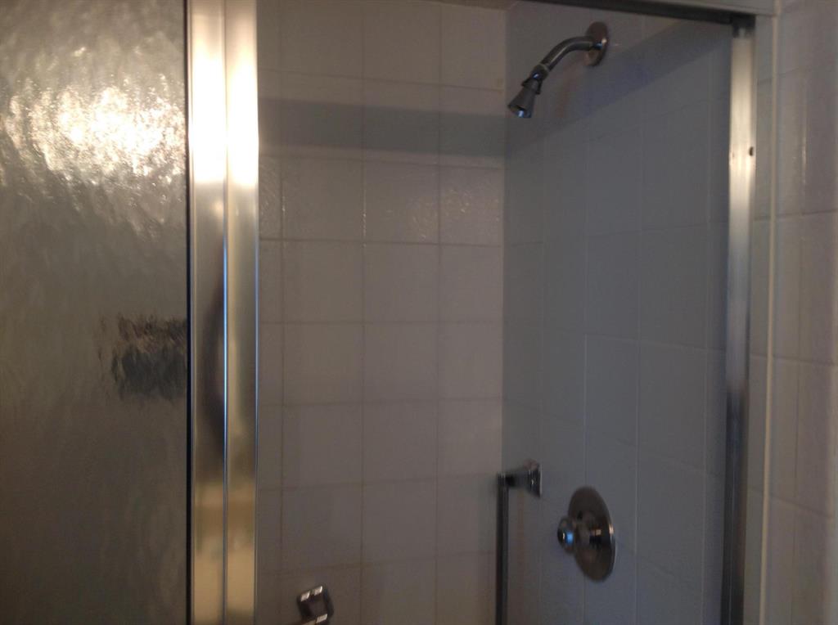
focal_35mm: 35
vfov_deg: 40.6
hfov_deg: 52.7
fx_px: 846
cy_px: 312
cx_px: 419
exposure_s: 1/24
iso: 50
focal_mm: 4.28
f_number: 2.4
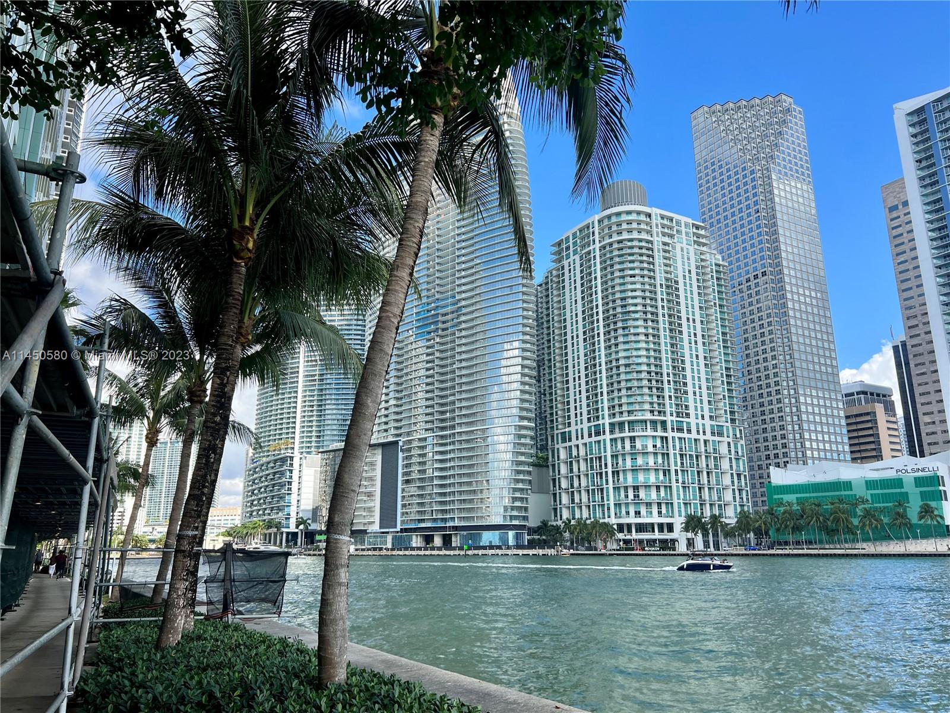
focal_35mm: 26
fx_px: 714
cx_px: 475
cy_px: 356
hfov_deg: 67.3
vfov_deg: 53.1
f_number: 1.5
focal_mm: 5.7
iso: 50
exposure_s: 1/1838
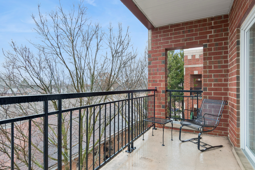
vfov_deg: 67.4
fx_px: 127
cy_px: 85
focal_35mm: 18
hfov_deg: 90.0
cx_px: 128
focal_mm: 12
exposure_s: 1/25
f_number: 8
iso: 320
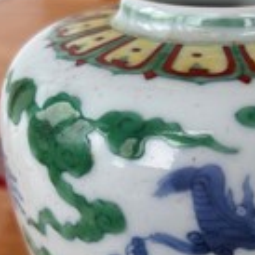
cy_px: 227
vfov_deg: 25.0
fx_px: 558
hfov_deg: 25.0
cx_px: 225
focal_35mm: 67
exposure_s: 1/50
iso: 160
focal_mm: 5.7
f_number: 1.5
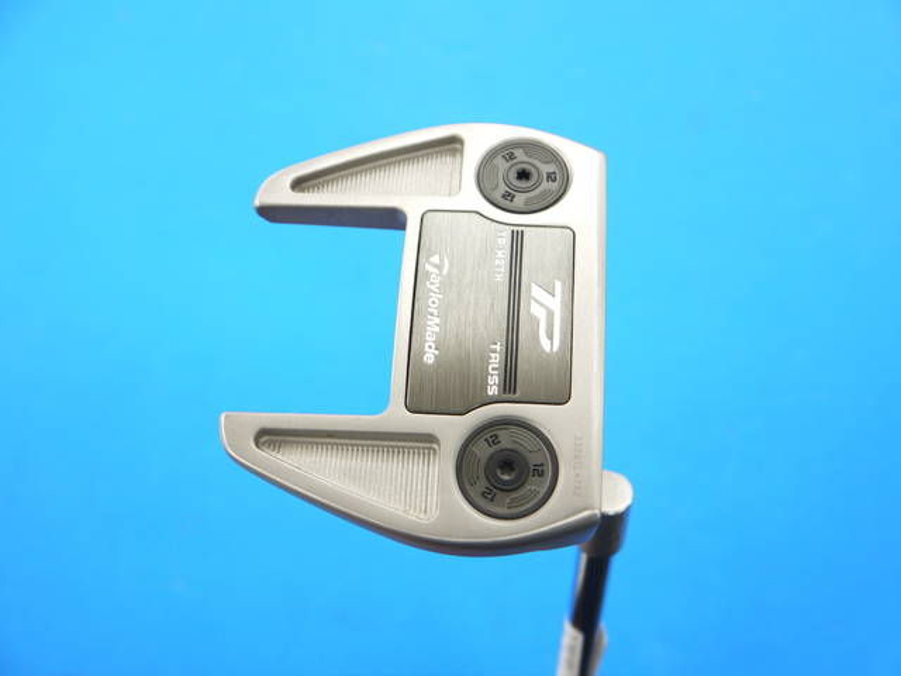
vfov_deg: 31.5
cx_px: 450
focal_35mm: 46
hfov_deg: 41.2
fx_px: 1197
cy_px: 338
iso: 400
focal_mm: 23
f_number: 4.4
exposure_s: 1/60
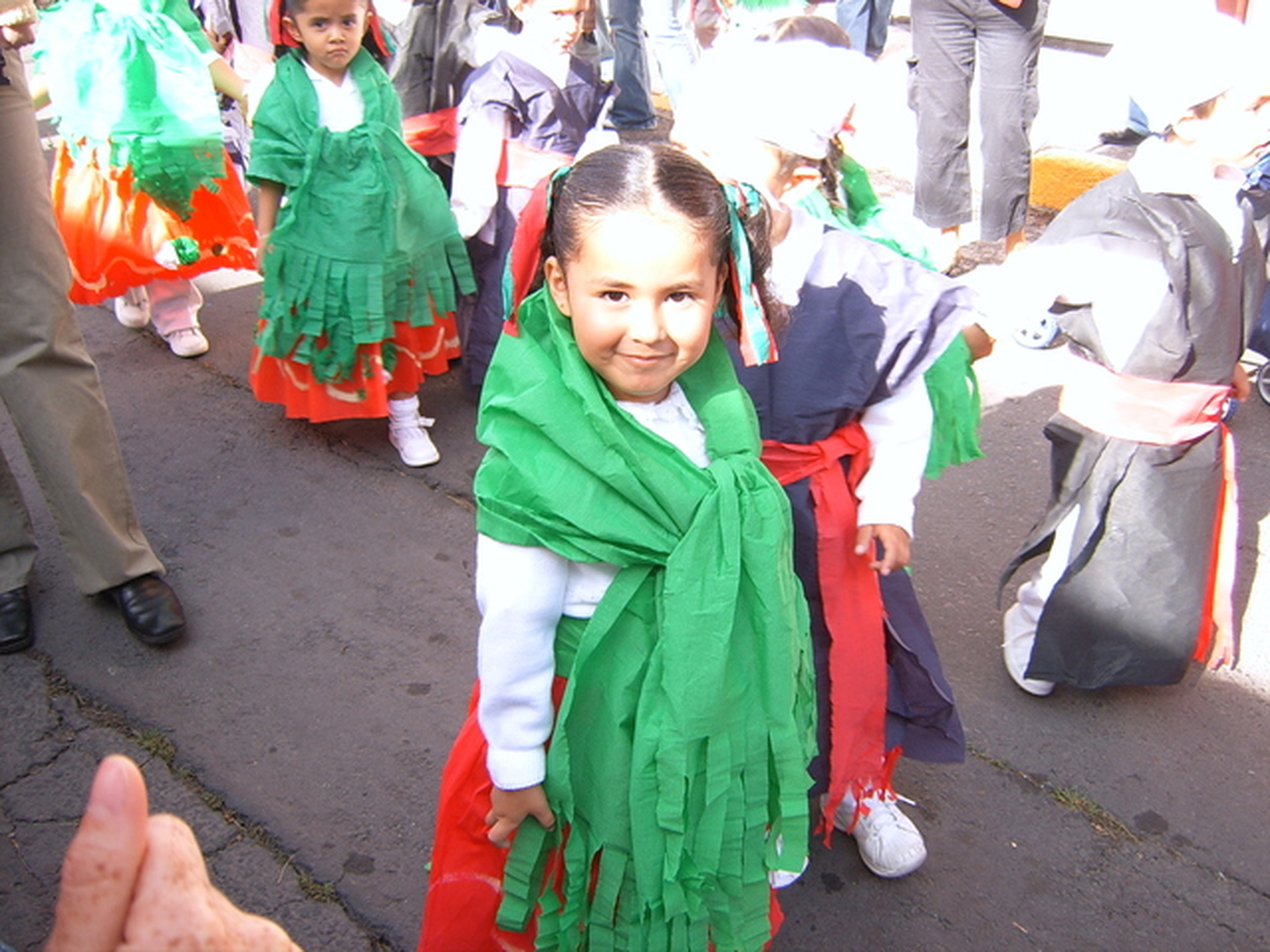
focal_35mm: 35
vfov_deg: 40.7
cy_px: 476
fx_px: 1284
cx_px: 635
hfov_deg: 52.6
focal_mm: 5.8
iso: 50
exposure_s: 1/125
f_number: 2.8
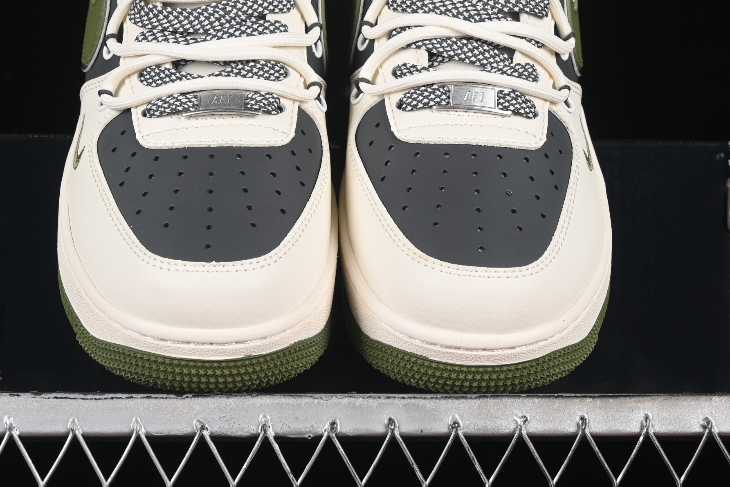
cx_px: 325
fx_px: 2372
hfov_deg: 17.5
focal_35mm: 117
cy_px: 159
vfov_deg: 11.7
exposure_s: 1/80
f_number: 8
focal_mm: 50
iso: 160
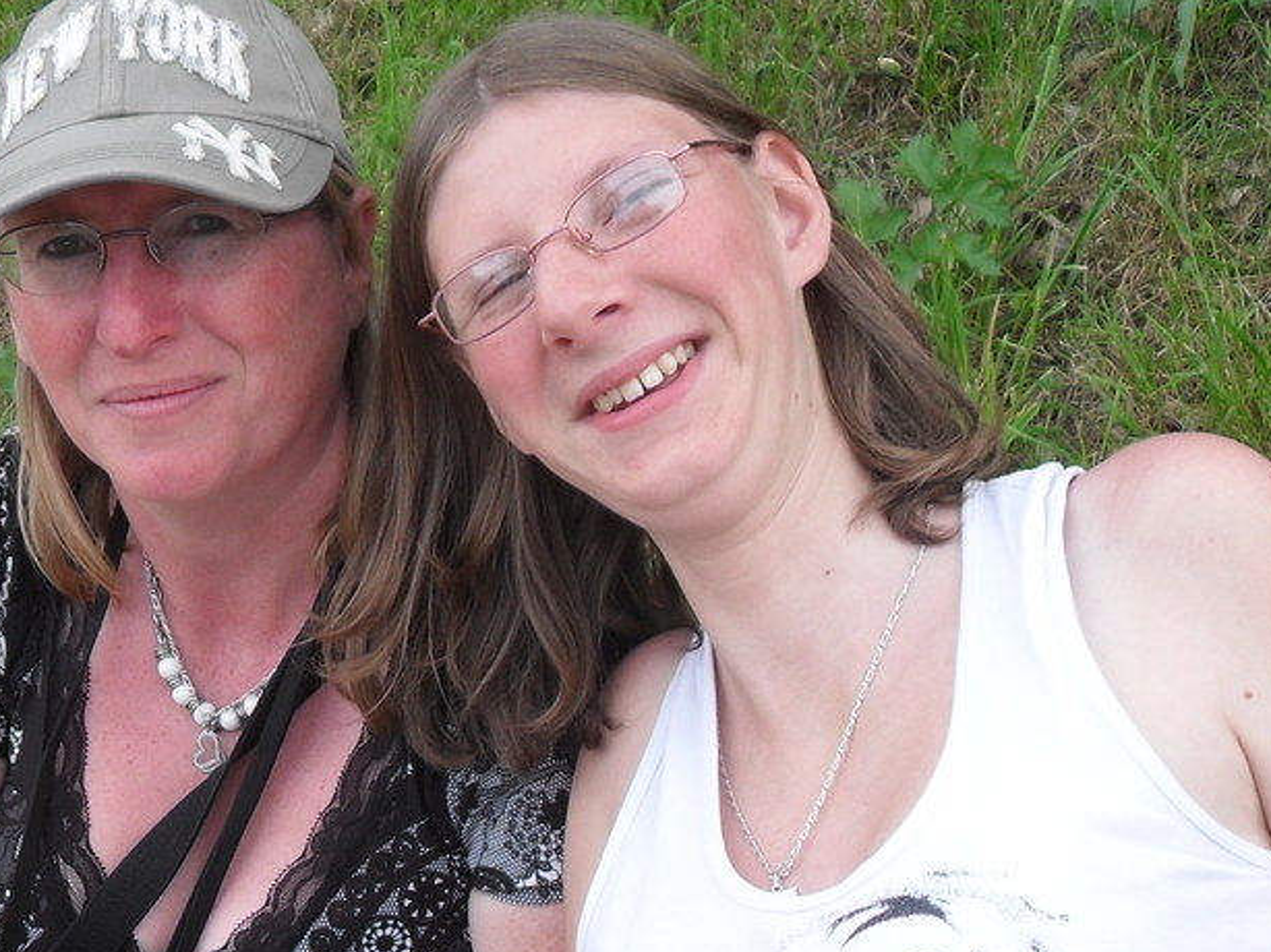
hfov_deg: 26.2
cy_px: 613
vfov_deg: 20.1
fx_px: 2679
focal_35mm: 73
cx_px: 257
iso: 100
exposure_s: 1/250
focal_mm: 6.2
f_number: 2.8
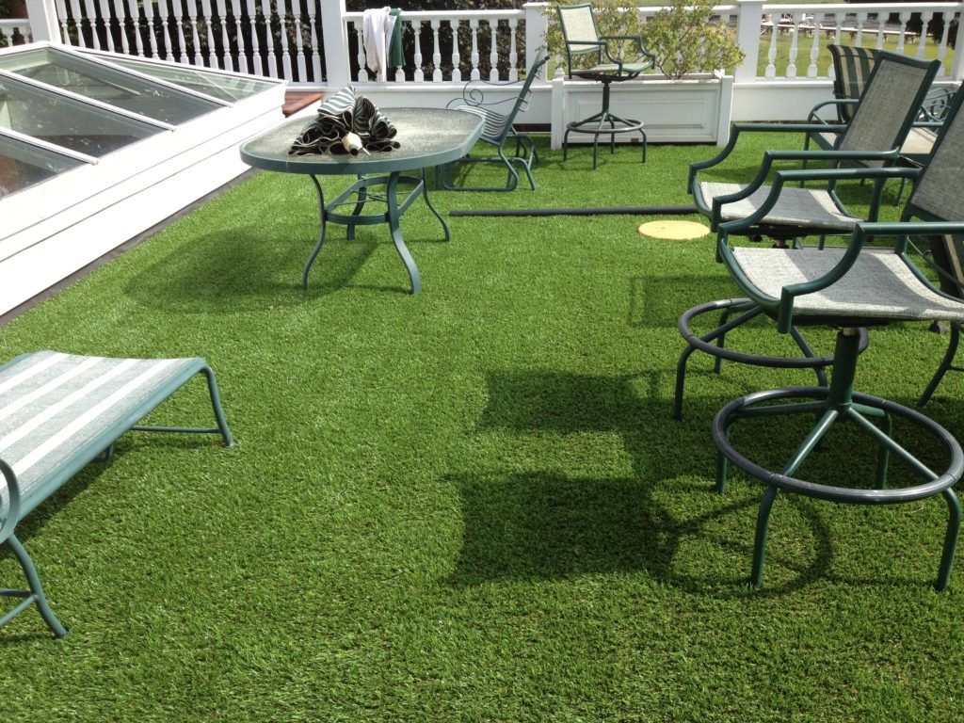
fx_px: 975
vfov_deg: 40.7
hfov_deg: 52.6
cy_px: 362
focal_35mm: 35
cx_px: 482
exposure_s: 1/1126
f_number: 2.4
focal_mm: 4.28
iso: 80
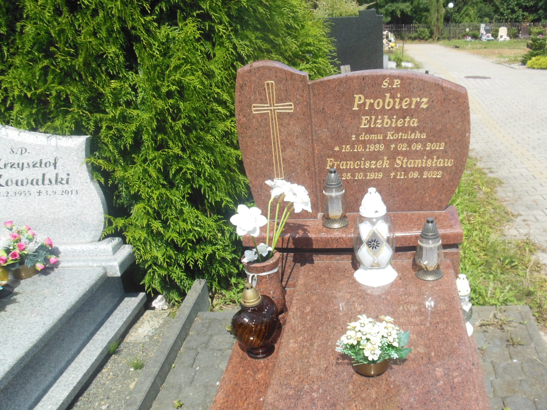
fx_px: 522
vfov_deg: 42.9
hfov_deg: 54.6
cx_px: 347
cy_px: 230
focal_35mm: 33
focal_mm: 4.5
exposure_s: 1/1500
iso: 125
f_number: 3.2
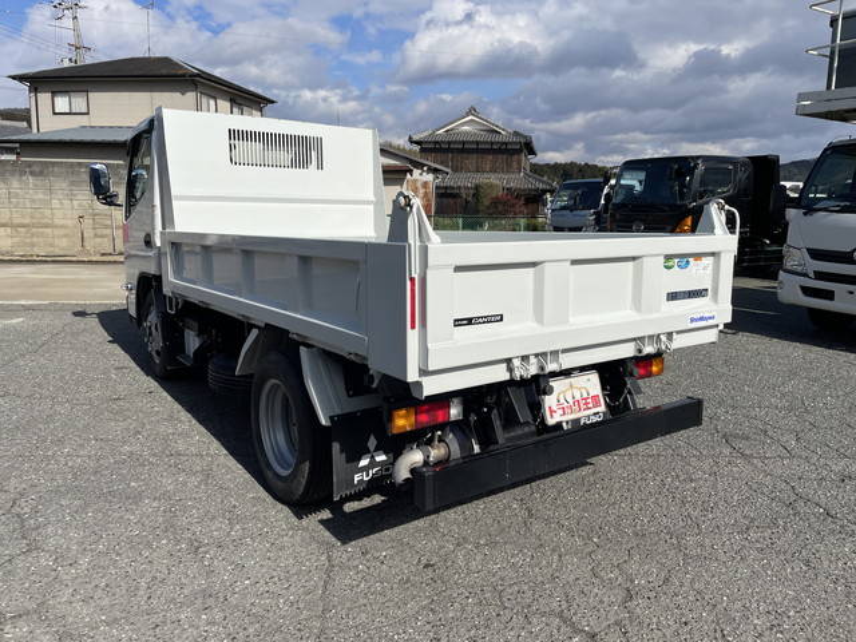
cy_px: 321
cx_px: 428
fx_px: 643
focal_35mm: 26
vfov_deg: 53.1
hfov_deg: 67.3
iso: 32
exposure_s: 1/7813
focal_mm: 4.2
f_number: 1.6
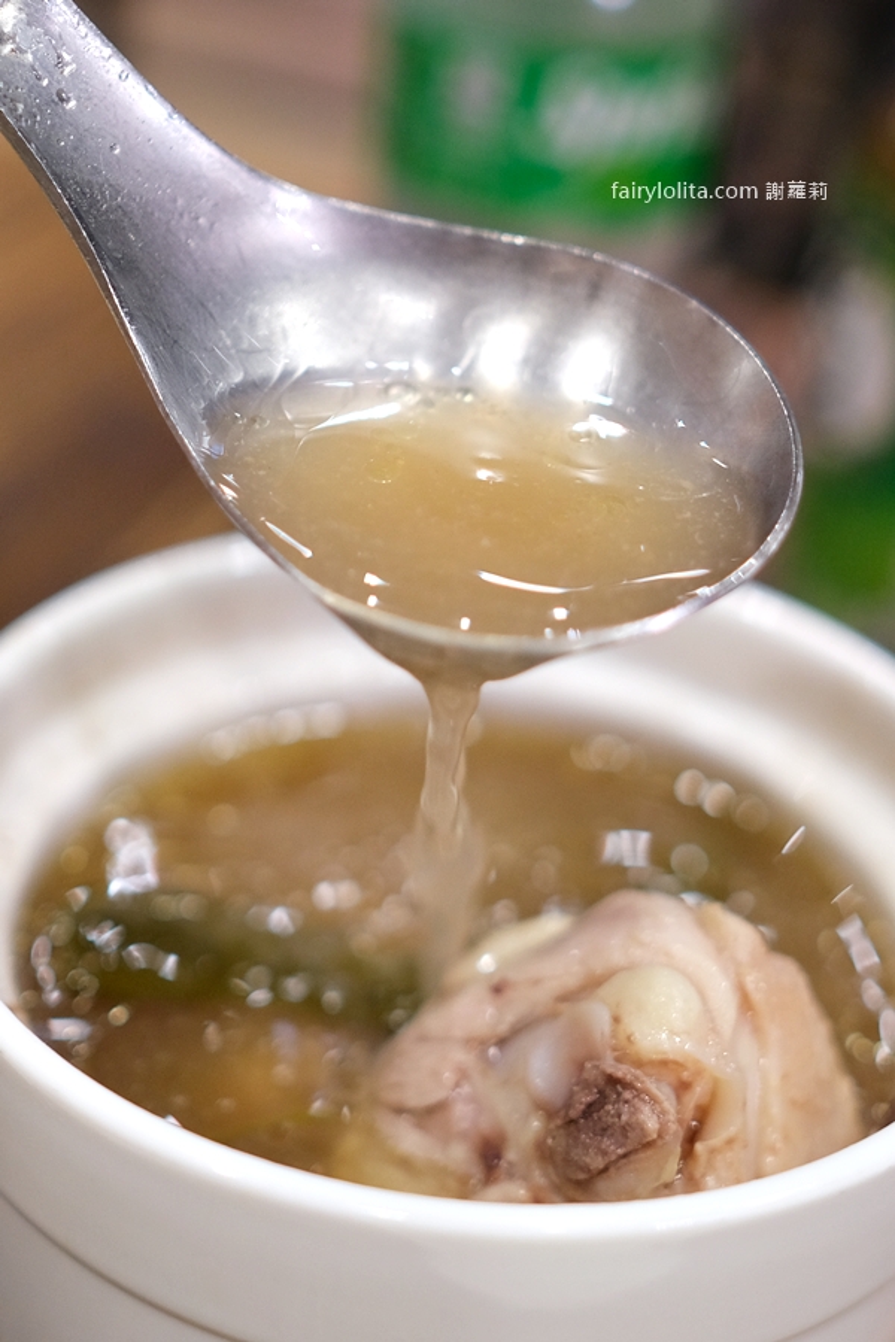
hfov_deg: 37.9
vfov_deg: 54.4
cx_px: 448
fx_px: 1305
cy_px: 671
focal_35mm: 35
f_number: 1.8
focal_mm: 23
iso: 800
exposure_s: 1/220
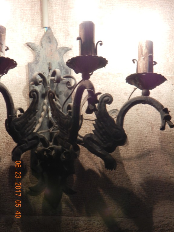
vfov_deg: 6.6
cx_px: 87
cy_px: 116
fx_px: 2011
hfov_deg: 5.0
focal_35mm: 300
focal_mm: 54
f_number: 5.6
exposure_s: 1/28.3
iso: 400
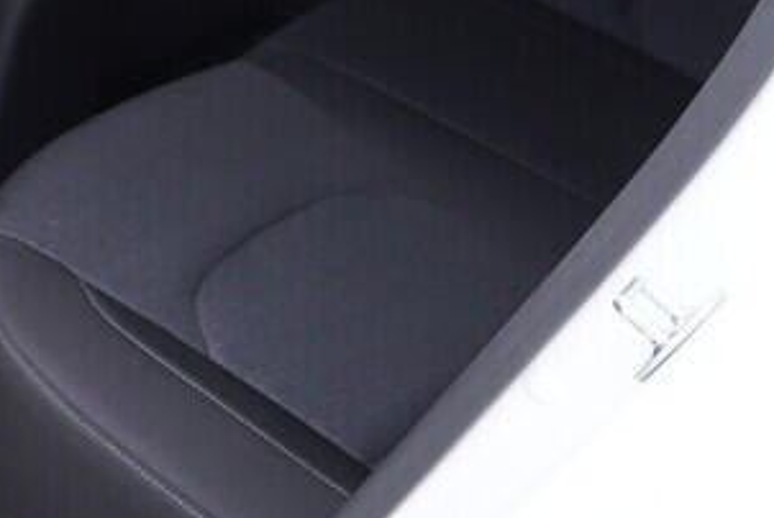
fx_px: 2625
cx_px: -433
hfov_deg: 15.3
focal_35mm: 122
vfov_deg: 11.1
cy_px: -94
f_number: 2.8
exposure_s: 1/40
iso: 200
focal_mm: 24
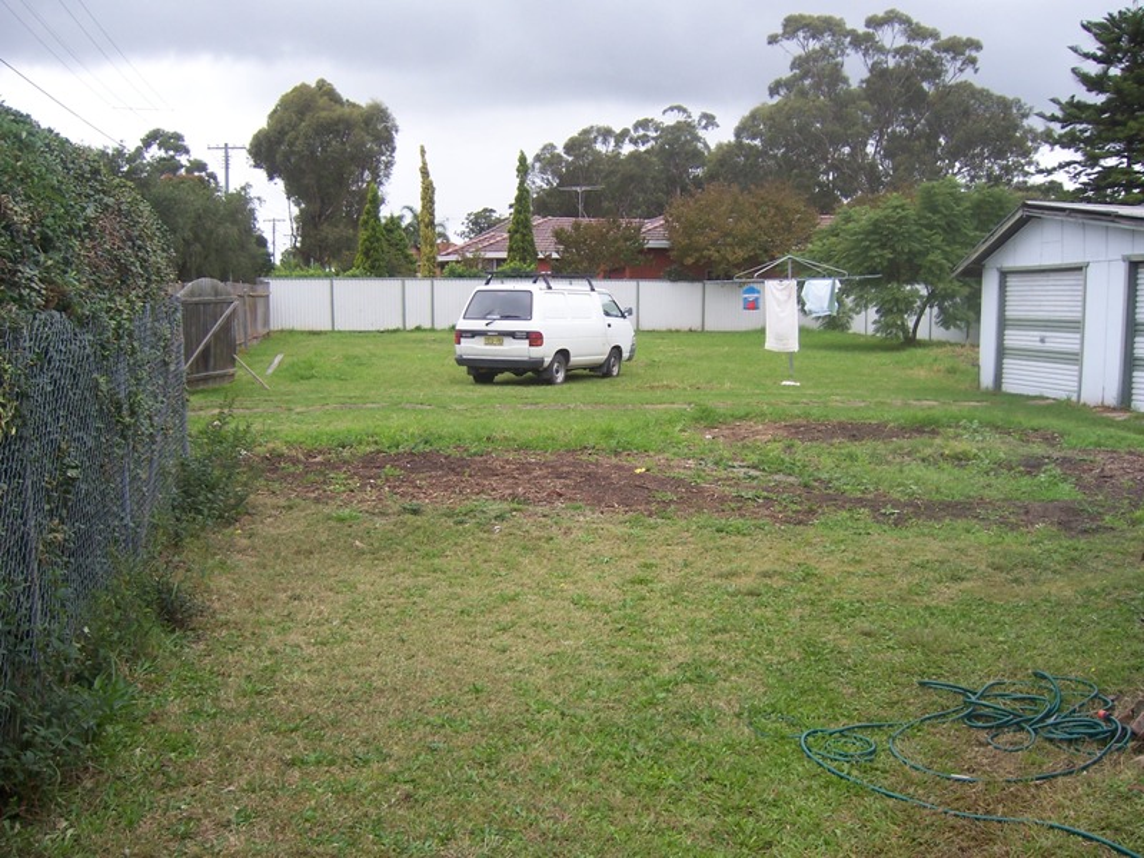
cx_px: 572
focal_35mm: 36
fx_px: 1190
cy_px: 429
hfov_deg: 51.4
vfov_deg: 39.7
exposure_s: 1/100
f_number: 2.8
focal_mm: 6.2
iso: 80
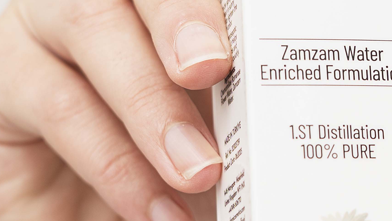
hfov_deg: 11.6
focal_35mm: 183
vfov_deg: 6.6
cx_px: 443
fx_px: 1902
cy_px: 81
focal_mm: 50
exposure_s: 1/125
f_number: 4
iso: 100
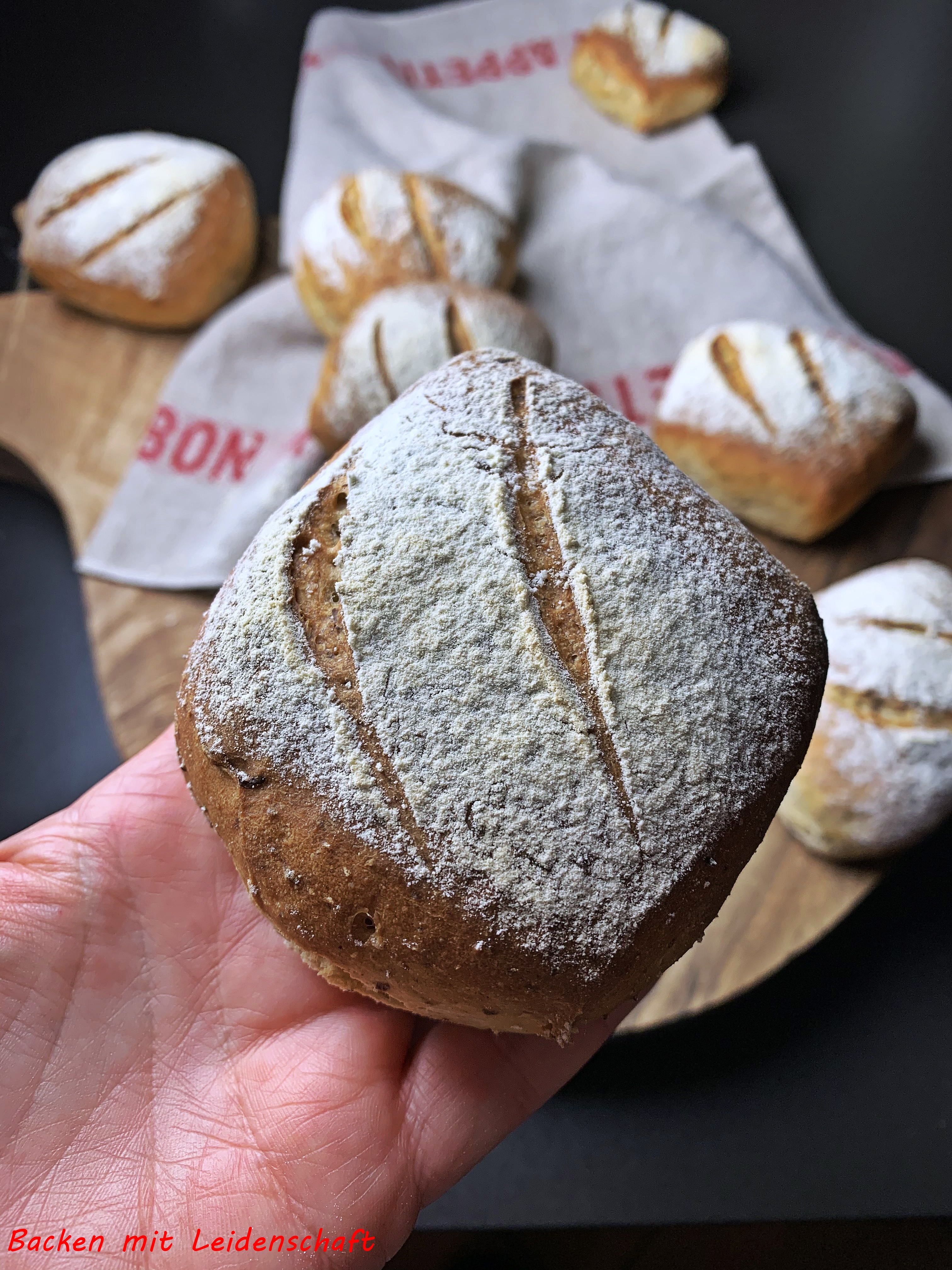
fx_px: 953
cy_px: 635
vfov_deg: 67.3
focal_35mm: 26
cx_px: 476
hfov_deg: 53.1
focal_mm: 4.25
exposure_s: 1/100
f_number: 1.8
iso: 50
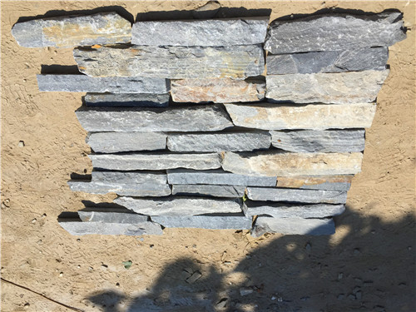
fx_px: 349
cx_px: 208
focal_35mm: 29
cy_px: 156
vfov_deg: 48.2
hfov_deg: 61.7
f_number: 2.2
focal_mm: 4.15
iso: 32
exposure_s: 1/3300
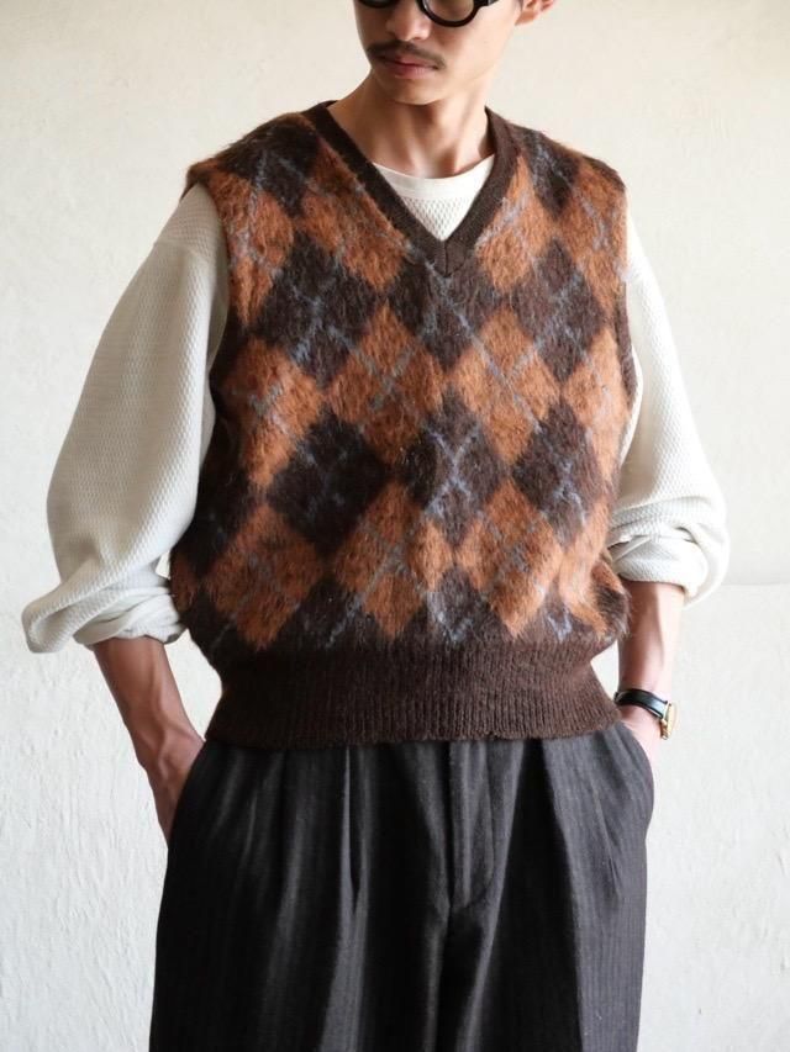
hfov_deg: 13.7
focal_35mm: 108
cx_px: 395
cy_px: 526
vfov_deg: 18.2
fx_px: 3286
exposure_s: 1/125
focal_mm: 54
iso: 2500
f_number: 4
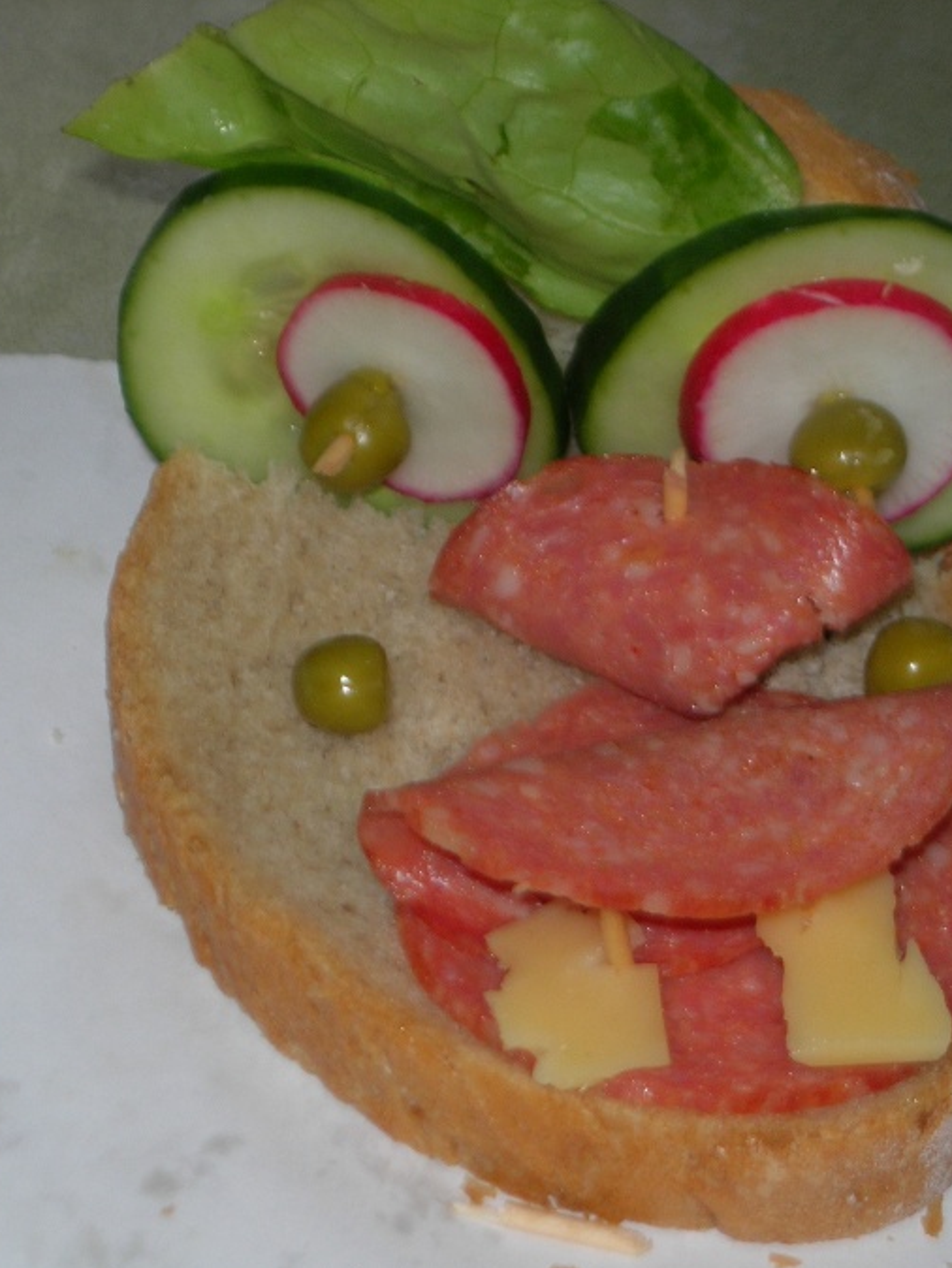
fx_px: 5570
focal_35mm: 152
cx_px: 554
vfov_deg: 13.0
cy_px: 638
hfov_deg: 9.8
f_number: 4.9
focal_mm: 23.4
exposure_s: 1/60.1
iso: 64
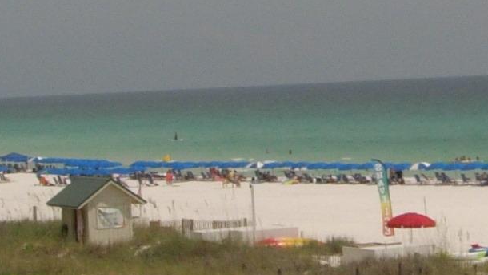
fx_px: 2277
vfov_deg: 6.9
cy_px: 46
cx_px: 494
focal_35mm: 176
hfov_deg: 12.1
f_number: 4.8
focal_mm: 7.8
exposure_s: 1/2048
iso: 79
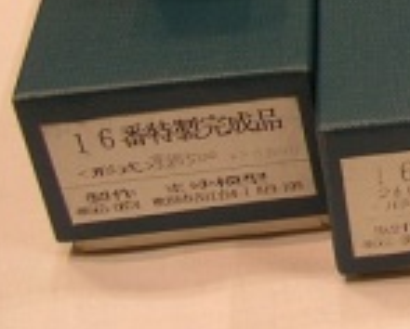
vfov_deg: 13.1
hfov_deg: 15.0
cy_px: -15
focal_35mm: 116
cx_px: 658
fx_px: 1409
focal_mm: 5.8
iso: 50
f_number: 2.8
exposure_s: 1/21
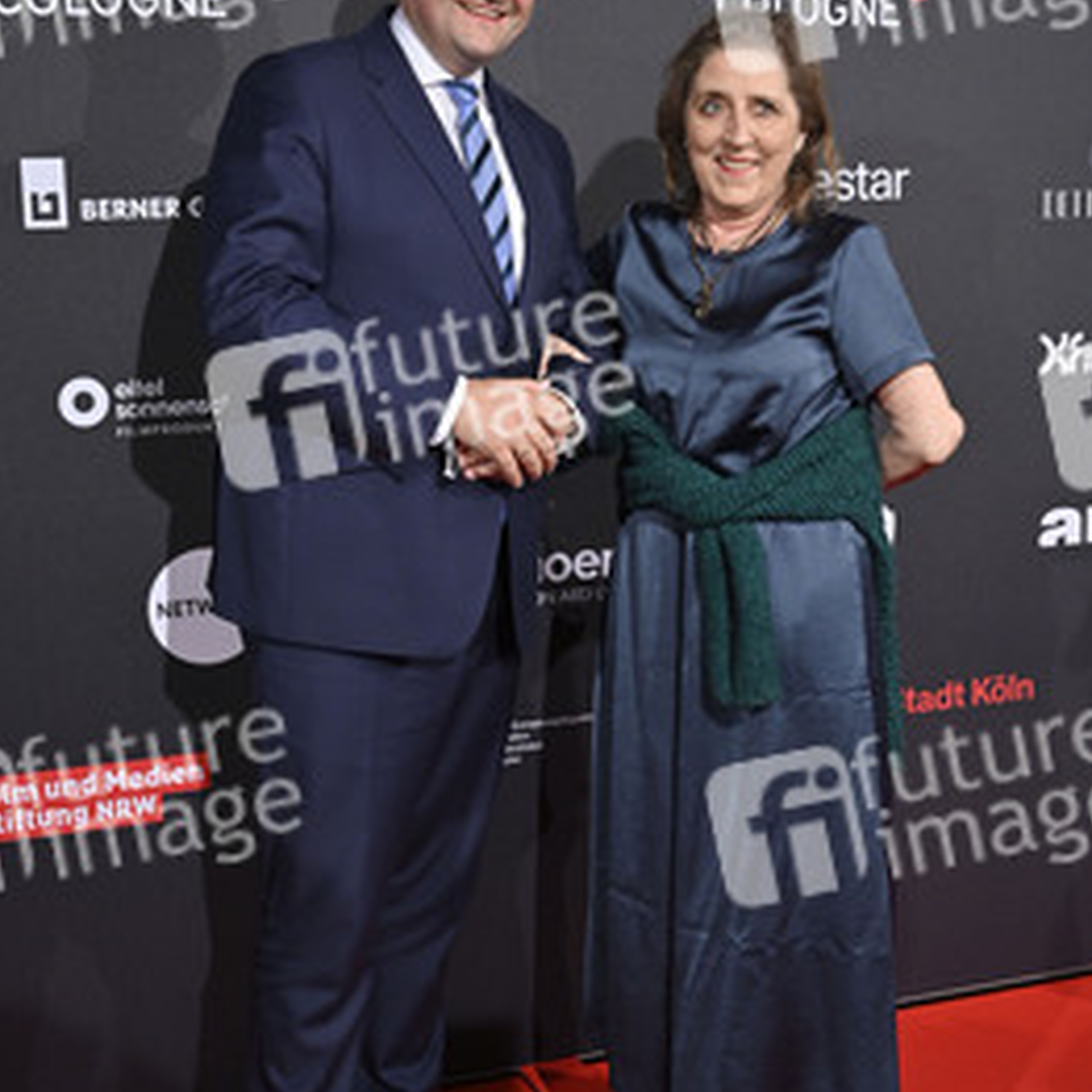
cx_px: 542
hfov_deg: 35.4
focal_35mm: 48
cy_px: 600
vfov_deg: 35.3
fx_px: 1713
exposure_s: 1/200
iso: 1000
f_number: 4
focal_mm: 37
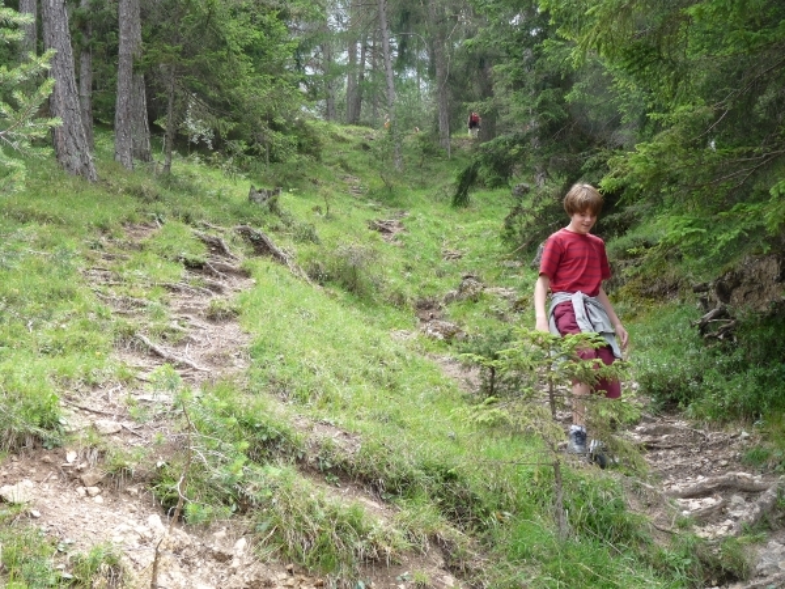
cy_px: 294
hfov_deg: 36.8
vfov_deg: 28.0
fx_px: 1179
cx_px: 392
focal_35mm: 52
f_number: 3.2
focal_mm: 9.2
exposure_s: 1/125
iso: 100
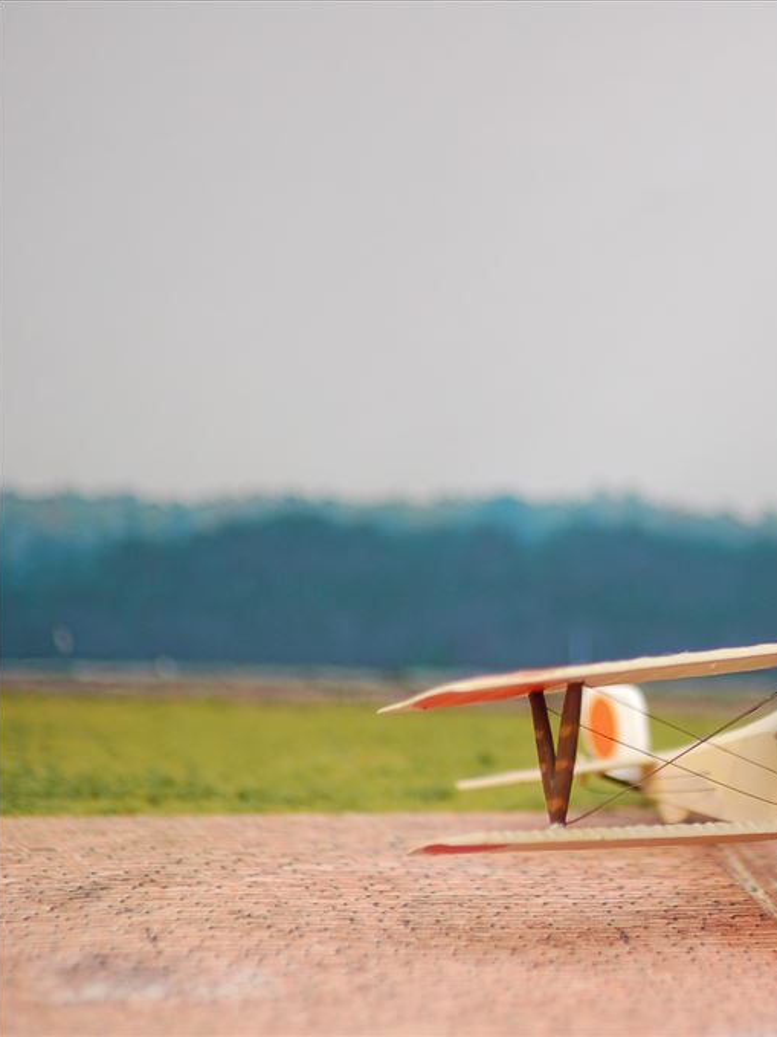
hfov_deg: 3.6
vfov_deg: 4.8
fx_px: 12364
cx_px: 775
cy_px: 518
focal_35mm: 413
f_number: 4.8
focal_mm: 190
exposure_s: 1/250
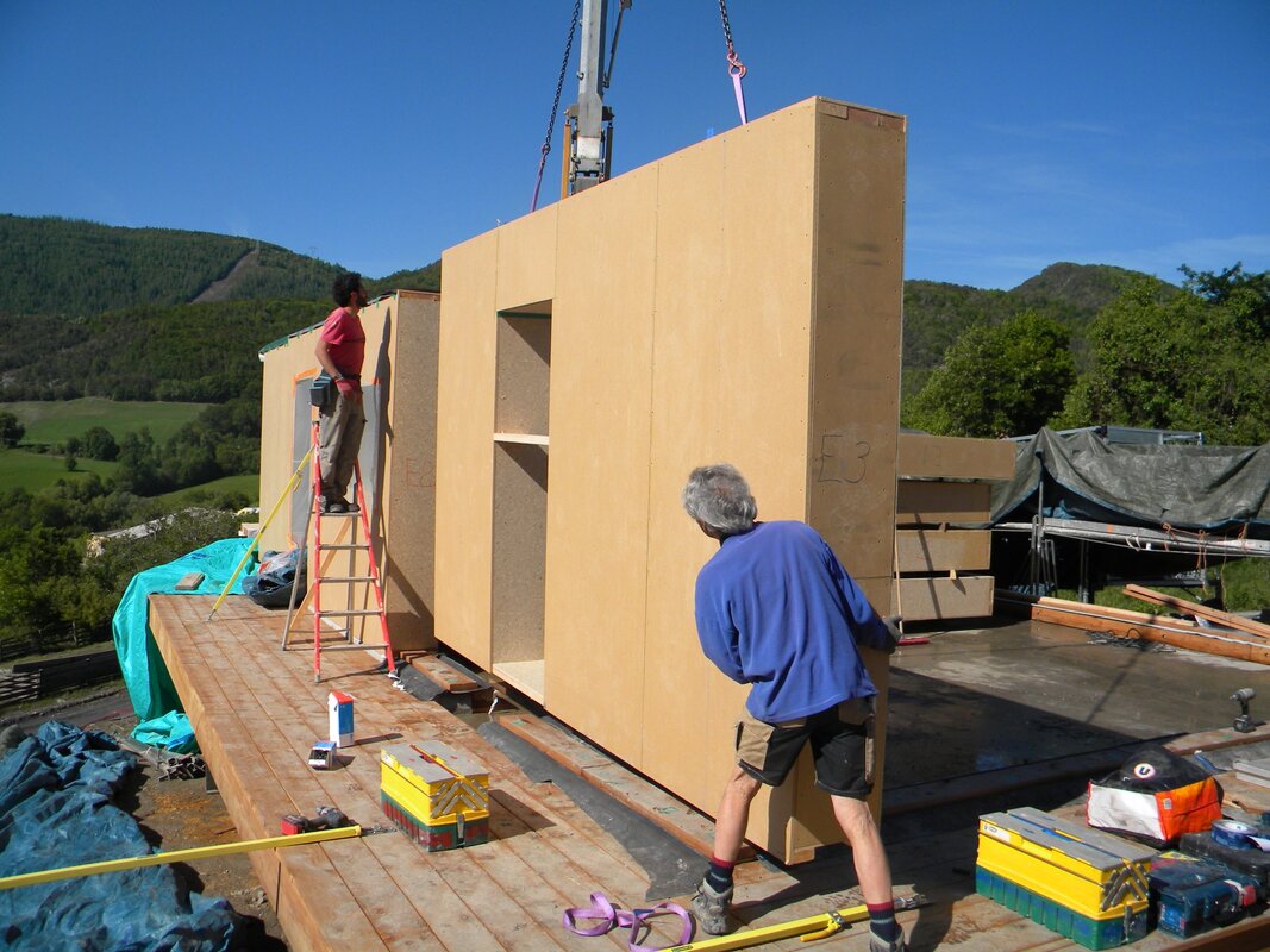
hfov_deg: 63.4
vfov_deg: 49.7
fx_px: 1027
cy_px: 476
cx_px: 635
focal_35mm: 28
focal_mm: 5
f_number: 7
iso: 80
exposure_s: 1/340
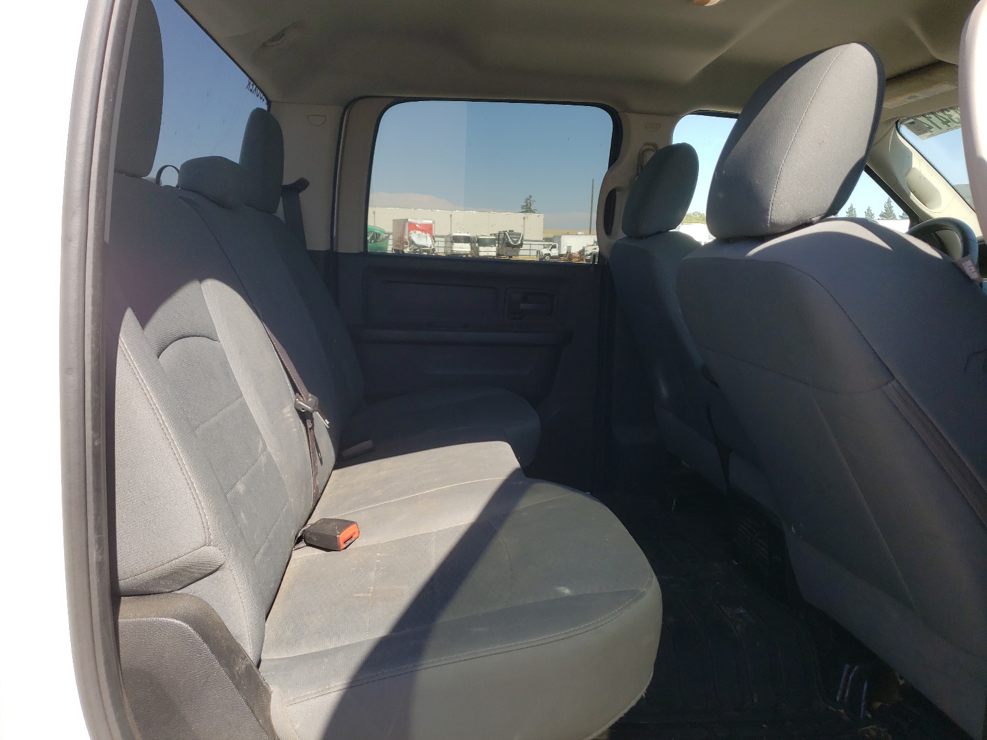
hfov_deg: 67.3
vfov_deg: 53.1
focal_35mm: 26
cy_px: 370
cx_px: 494
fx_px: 741
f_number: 1.5
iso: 50
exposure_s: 1/1111
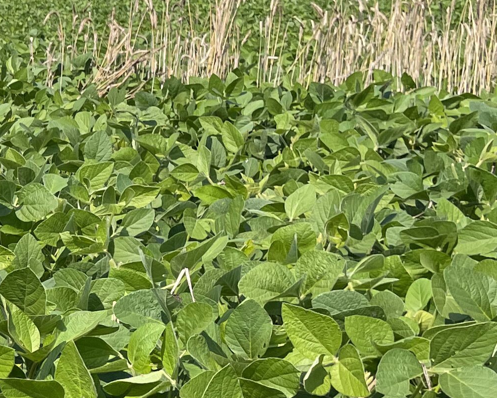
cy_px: 232
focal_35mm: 102
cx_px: -367
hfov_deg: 16.2
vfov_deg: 15.1
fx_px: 1501
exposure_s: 1/2304
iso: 32
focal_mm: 4.2
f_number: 1.6
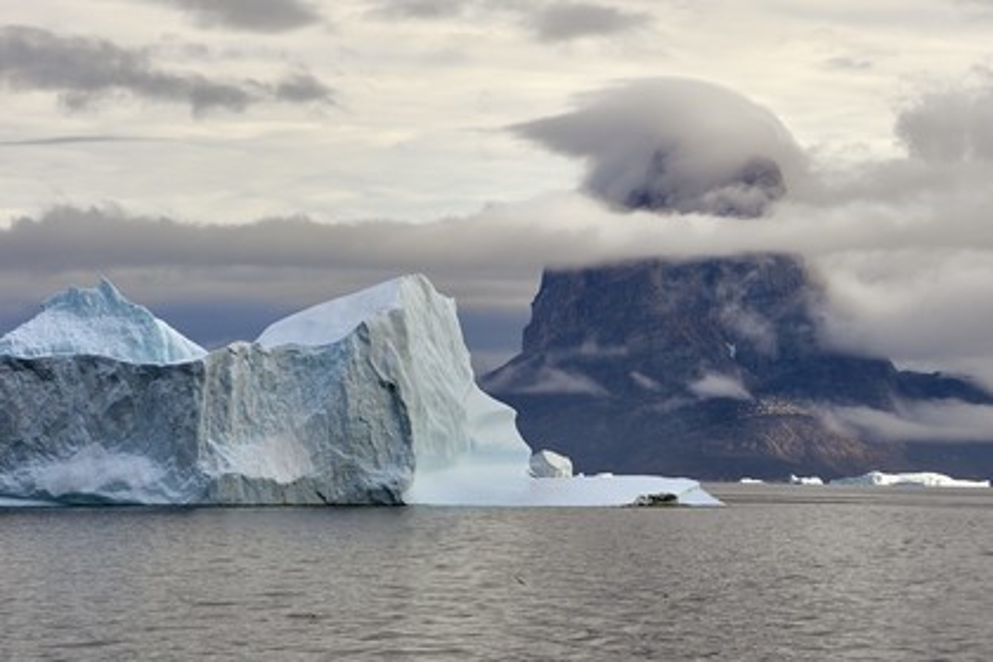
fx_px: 5516
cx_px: 496
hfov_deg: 10.3
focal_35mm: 200
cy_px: 331
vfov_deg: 6.9
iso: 400
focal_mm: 200
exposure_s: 1/250
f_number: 14
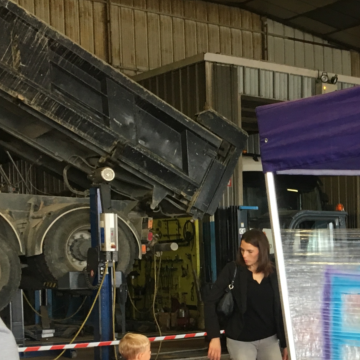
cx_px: 442
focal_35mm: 74
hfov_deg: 21.5
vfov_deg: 22.9
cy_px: 308
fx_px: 871
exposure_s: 1/33
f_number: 2.2
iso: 50
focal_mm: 4.15
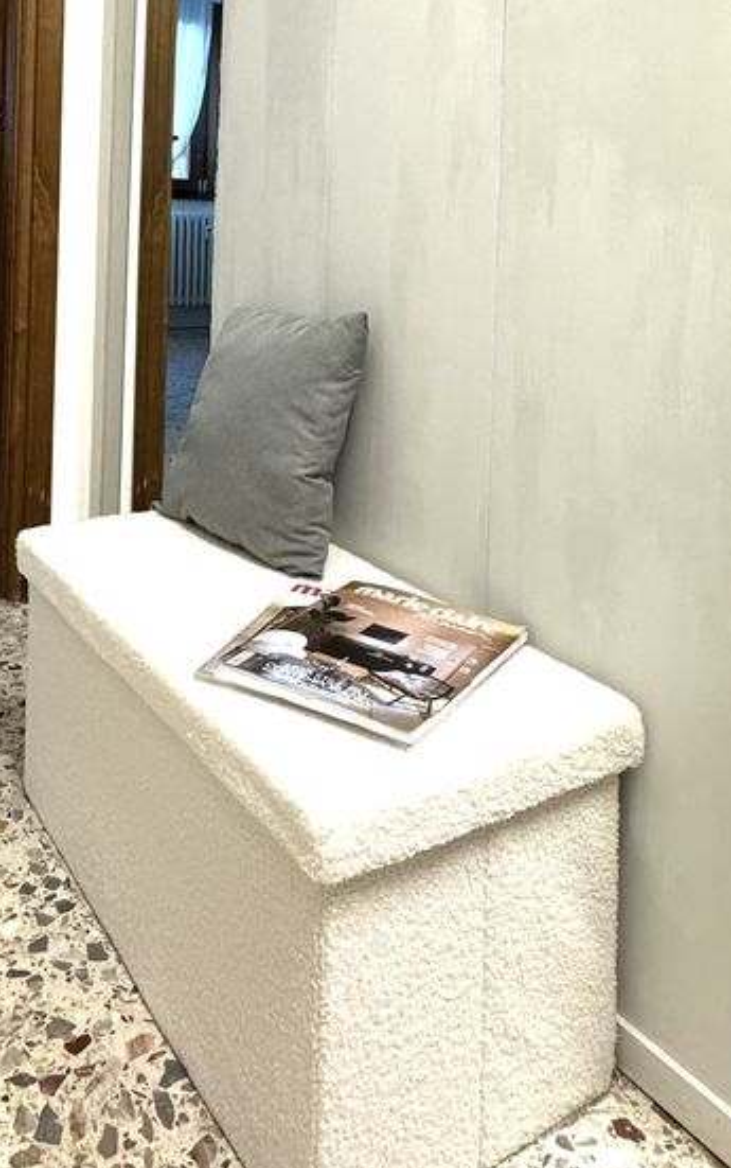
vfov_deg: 55.9
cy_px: 199
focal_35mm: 31
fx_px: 987
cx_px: 220
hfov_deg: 39.9
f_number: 2.2
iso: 320
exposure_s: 1/50
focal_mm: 2.22
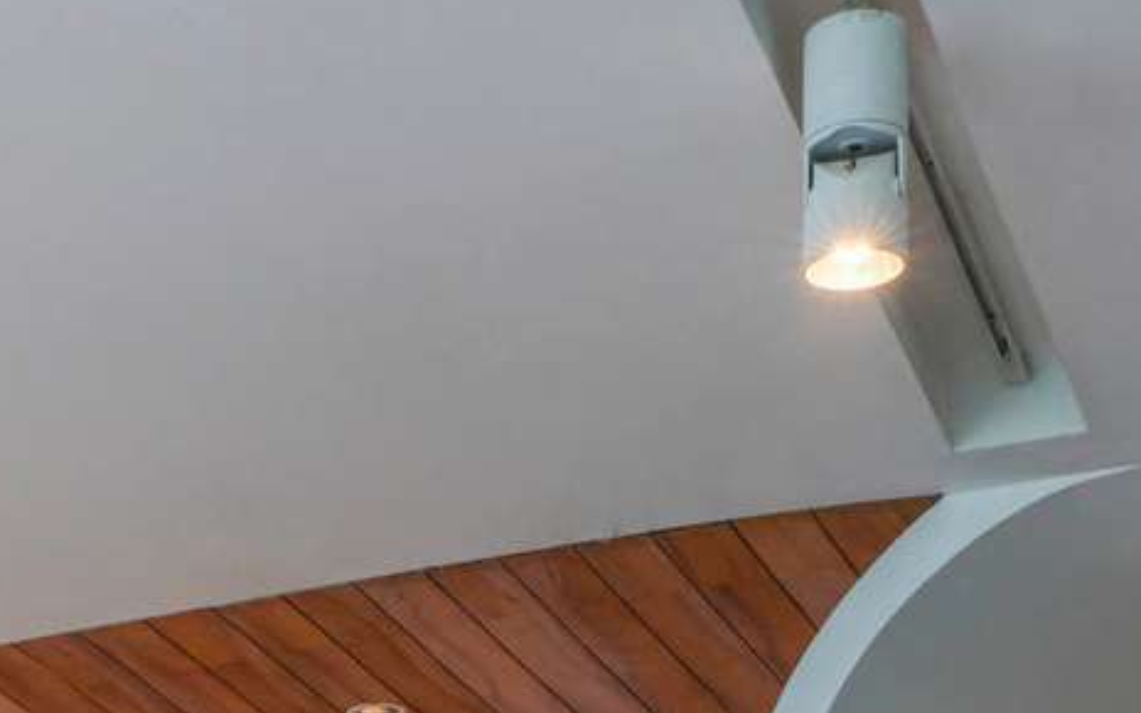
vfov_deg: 9.6
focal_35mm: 117
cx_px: -167
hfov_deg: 17.1
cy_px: 1876
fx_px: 3638
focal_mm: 31.7
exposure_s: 1/3.5
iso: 400
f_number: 16
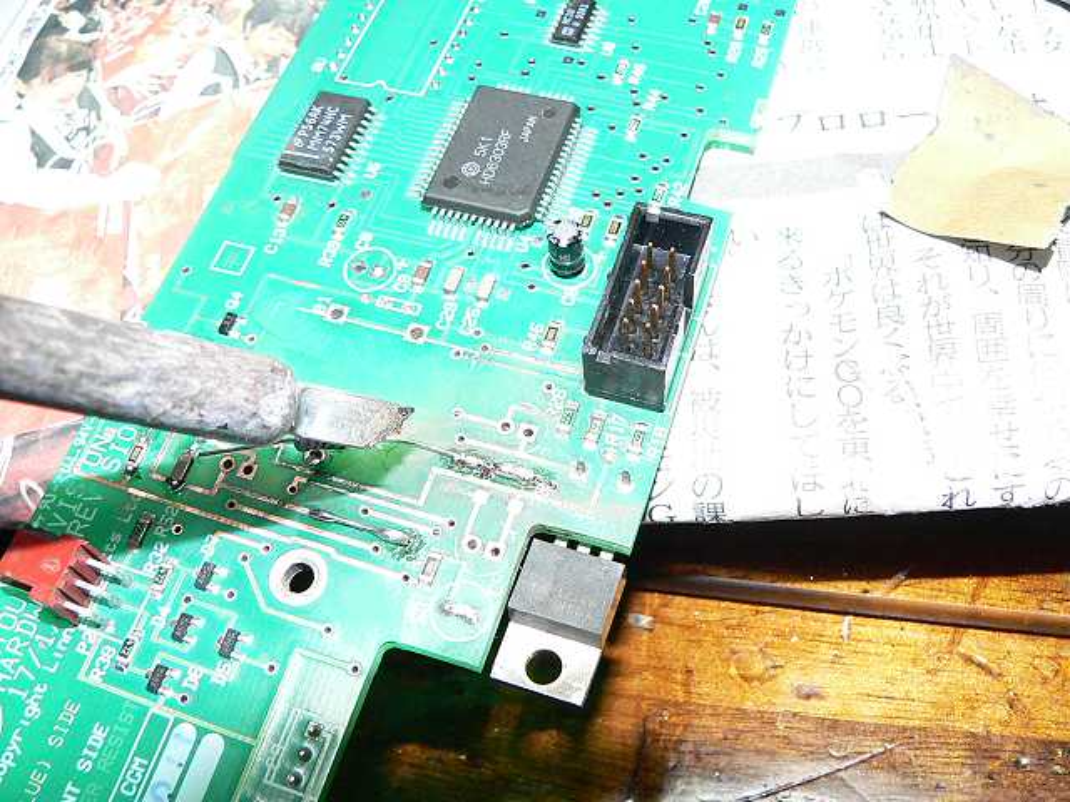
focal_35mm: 36
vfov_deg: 39.7
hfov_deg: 51.4
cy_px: 401
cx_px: 535
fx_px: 1113
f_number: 4
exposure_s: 1/100
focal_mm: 6
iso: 400
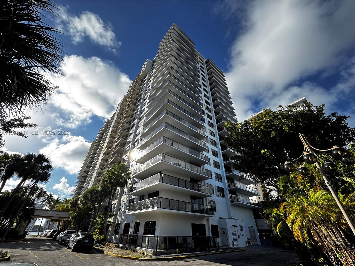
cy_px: 133
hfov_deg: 102.1
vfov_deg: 85.7
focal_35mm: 14
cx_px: 178
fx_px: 144
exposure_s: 1/707
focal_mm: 2.22
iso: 50
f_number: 2.2
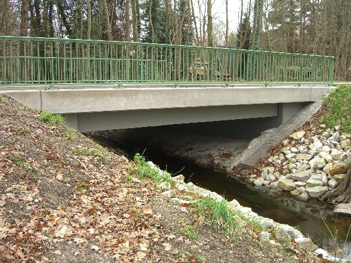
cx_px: 176
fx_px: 385
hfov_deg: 49.0
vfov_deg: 37.7
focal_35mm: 38
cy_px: 132
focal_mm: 7.9
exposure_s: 1/80
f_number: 2.8
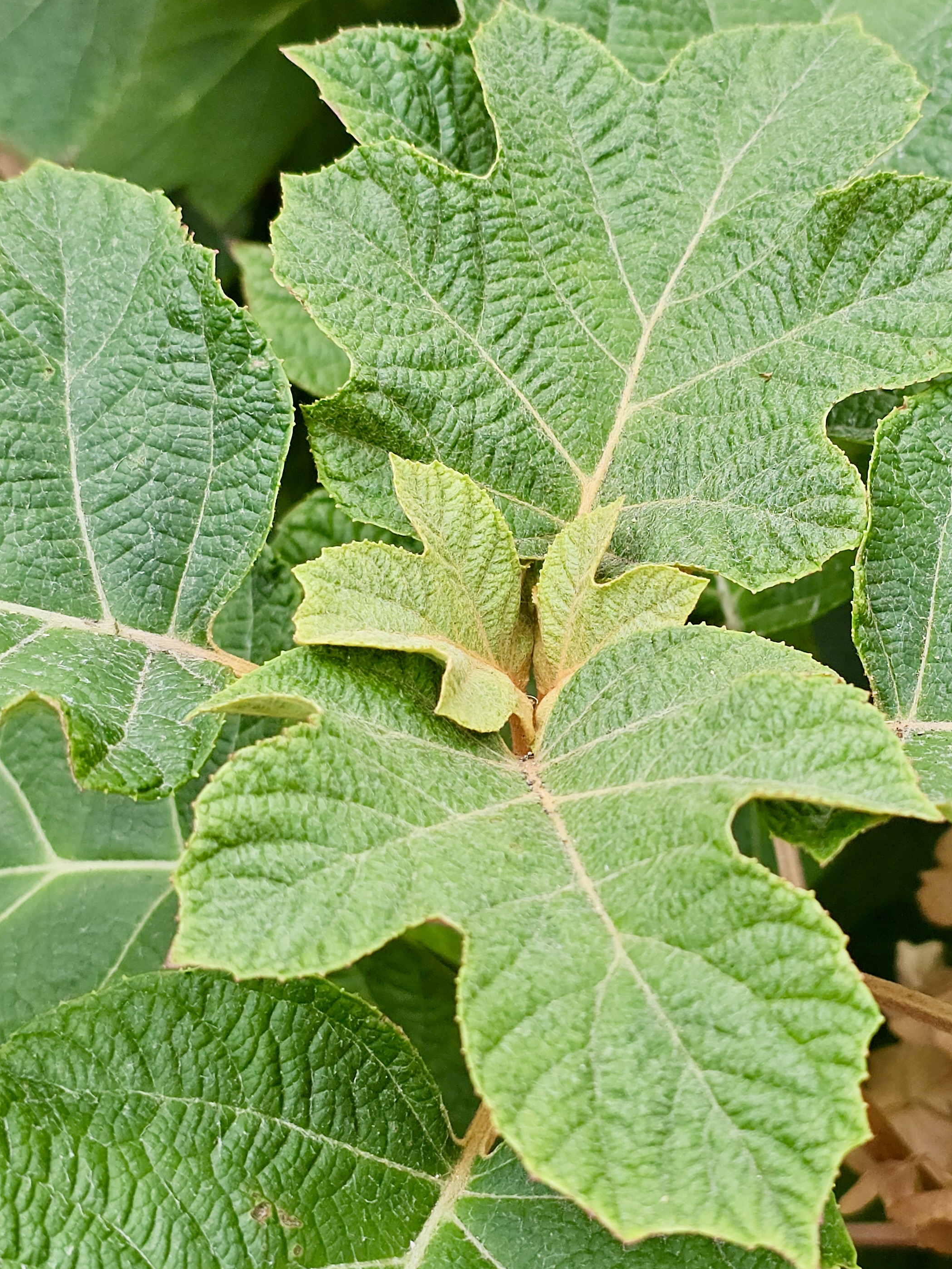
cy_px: 651
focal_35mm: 33
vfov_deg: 55.3
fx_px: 1210
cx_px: 624
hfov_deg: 42.4
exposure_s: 1/120
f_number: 1.7
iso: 20
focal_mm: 6.3
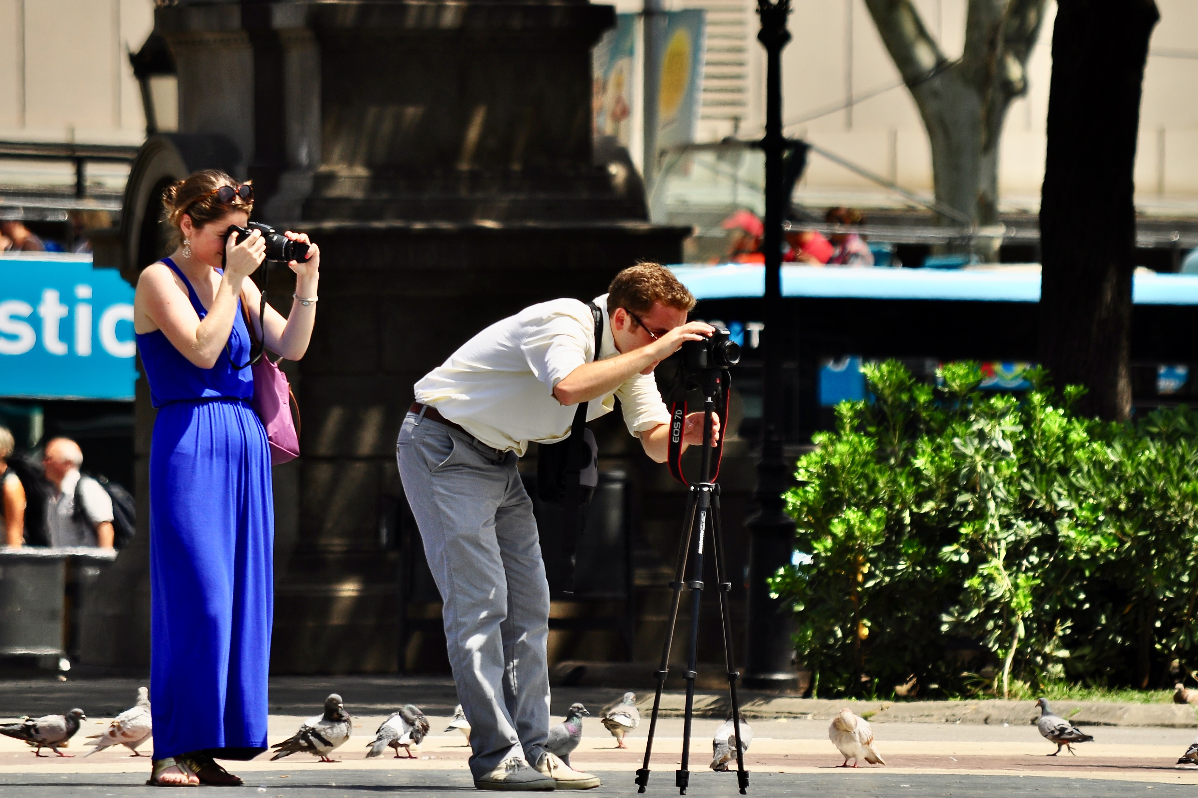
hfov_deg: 4.6
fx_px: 14973
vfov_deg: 3.1
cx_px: 599
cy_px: 399
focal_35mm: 450
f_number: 7.1
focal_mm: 300
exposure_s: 1/640
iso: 200
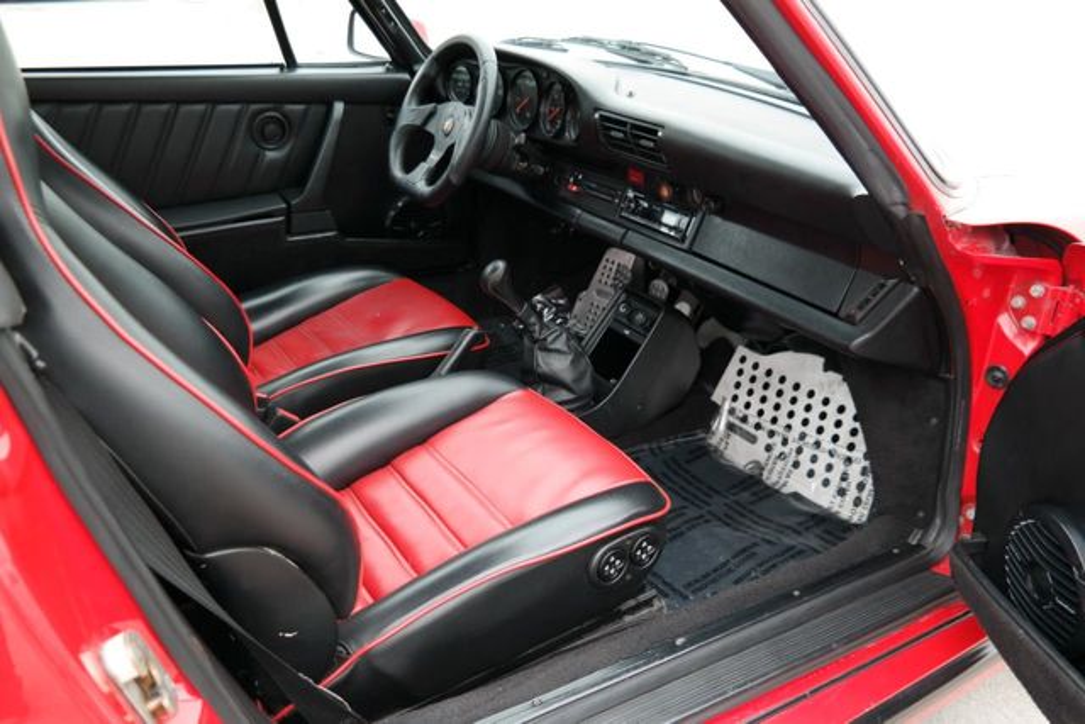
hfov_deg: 63.6
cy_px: 362
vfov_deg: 45.0
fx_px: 874
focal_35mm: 29
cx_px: 542
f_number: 3.5
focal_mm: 19
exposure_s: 1/50
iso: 200
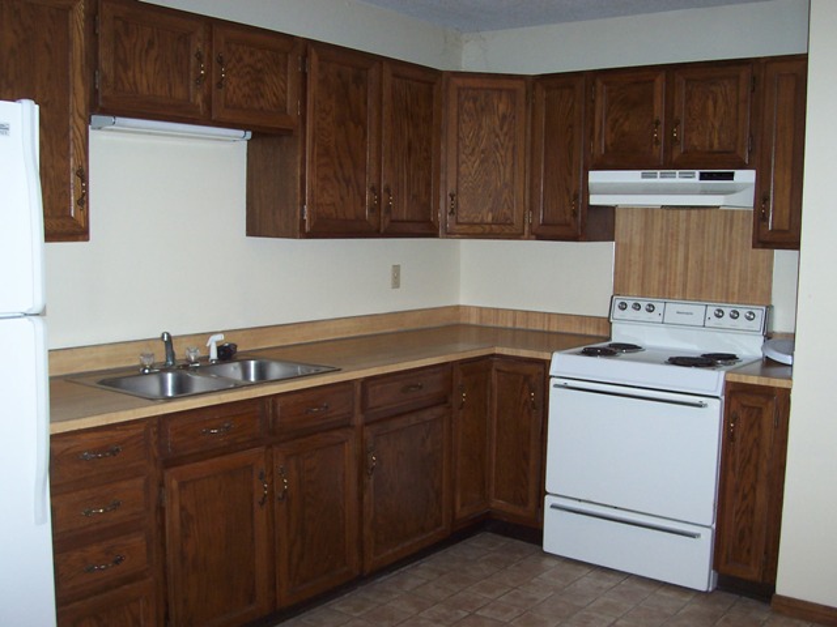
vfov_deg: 38.7
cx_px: 418
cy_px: 314
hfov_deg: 50.1
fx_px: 895
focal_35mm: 37
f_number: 2.8
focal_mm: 5.6
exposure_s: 1/60
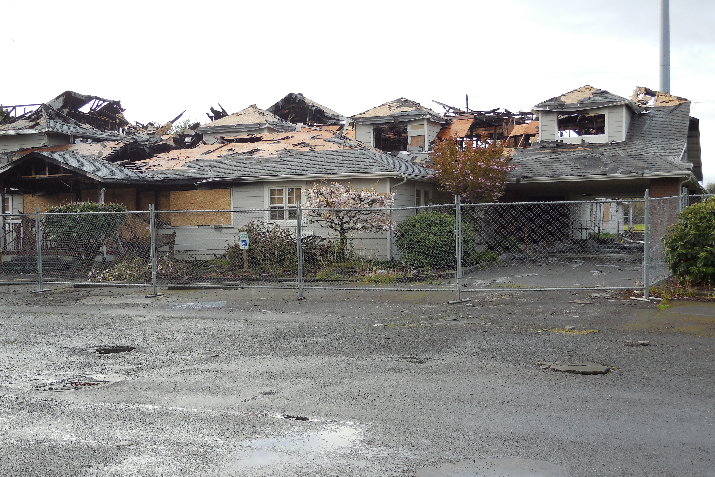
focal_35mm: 48
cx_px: 358
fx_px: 953
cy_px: 254
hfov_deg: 41.1
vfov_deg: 28.1
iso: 125
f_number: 3.8
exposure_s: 1/250
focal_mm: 8.2
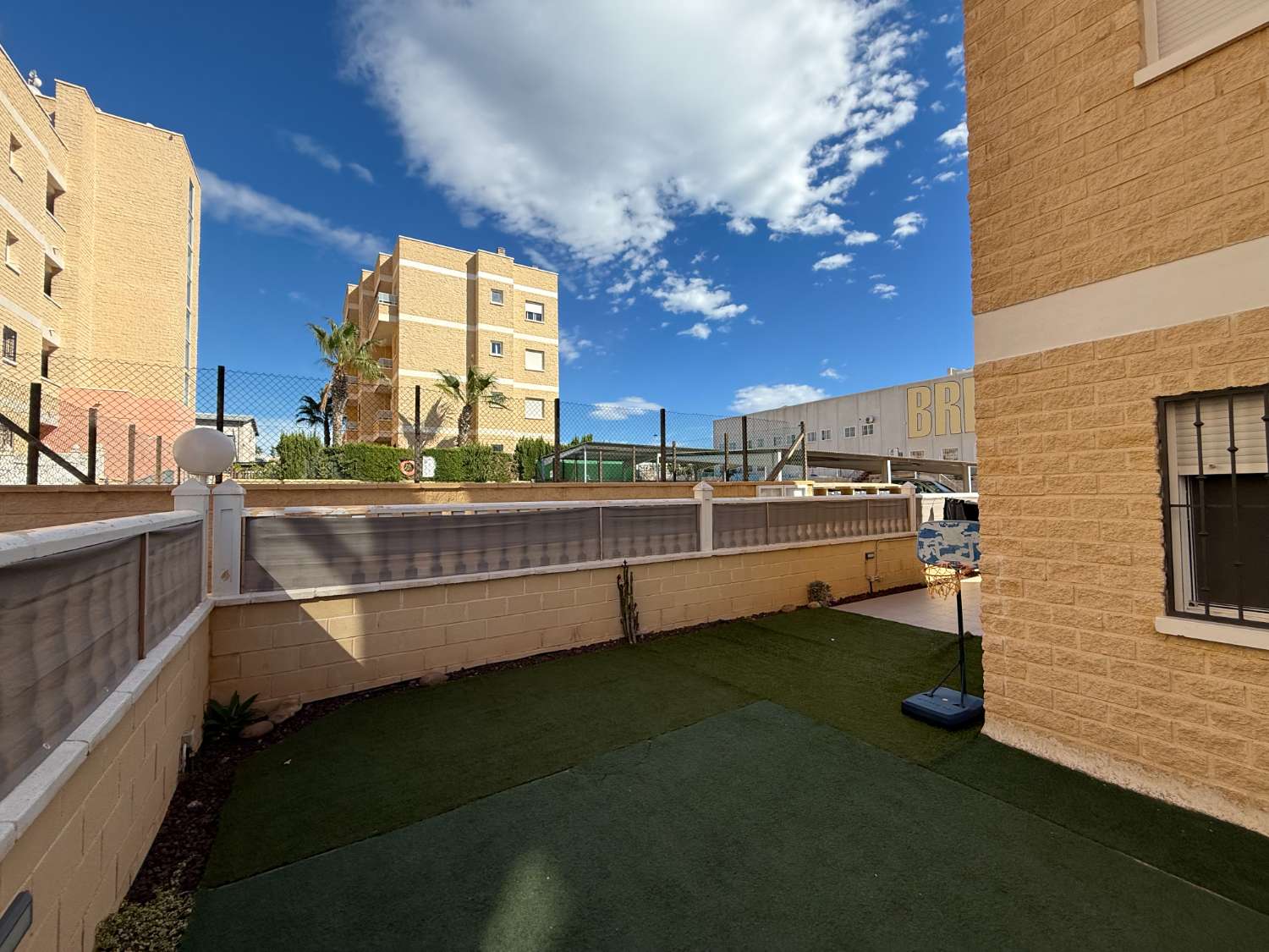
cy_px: 476
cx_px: 634
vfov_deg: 85.7
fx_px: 513
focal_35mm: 14
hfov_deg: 102.1
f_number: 2.2
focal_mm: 2.22
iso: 50
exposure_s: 1/1613
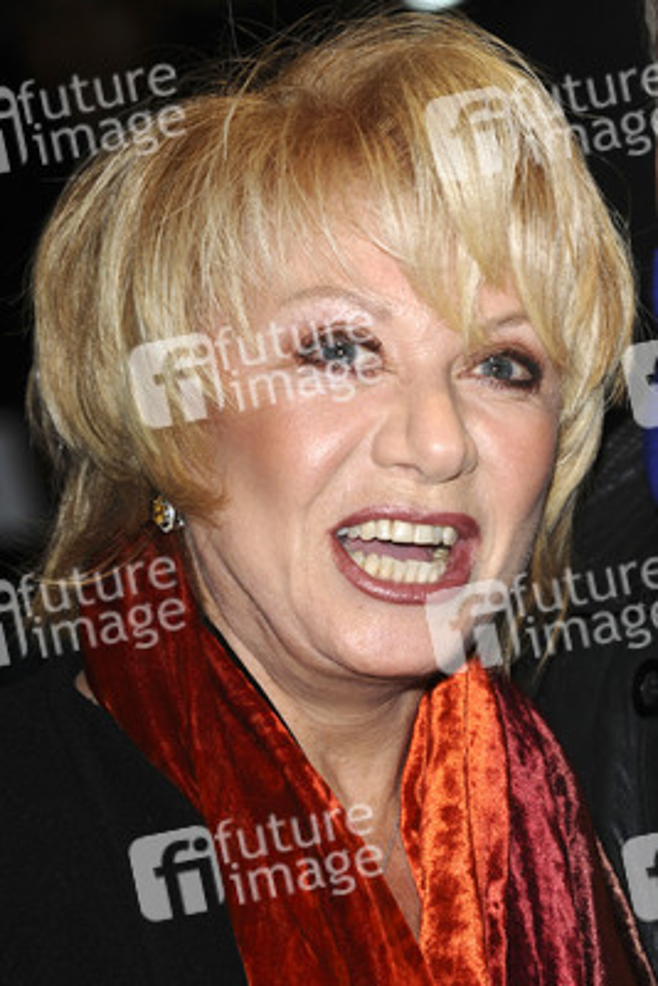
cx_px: 329
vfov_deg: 14.9
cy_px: 493
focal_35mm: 138
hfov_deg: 9.9
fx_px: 3780
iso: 400
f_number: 5
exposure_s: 1/200
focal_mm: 92
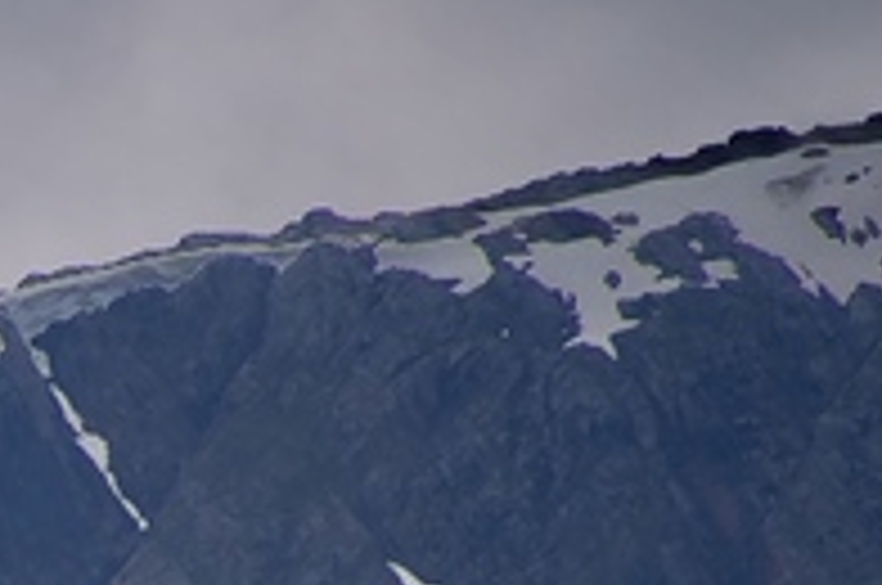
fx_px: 36836
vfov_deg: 0.9
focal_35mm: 1506
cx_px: -1314
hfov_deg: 1.4
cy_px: 1544
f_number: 5.3
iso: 140
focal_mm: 230
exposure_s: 1/500
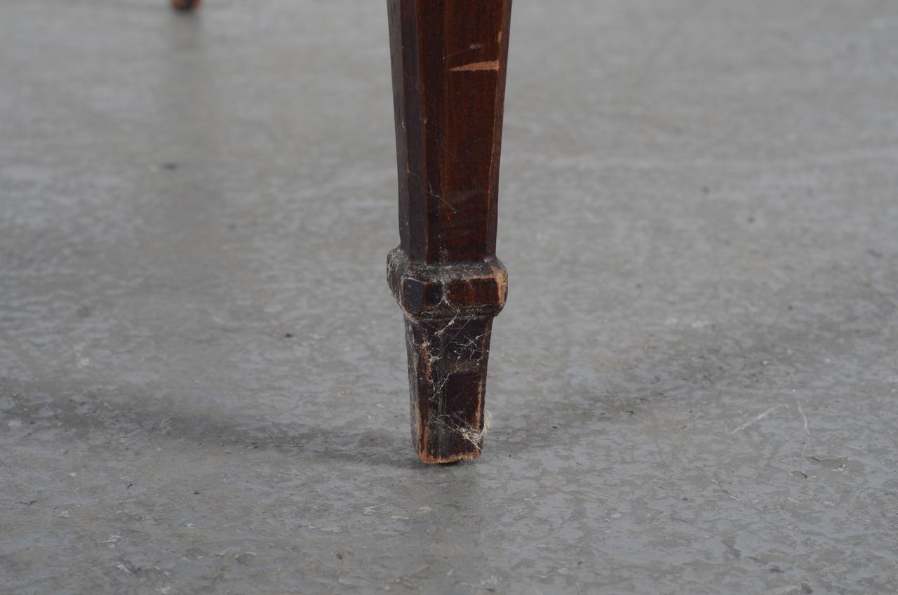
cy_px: 298
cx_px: 449
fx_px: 1867
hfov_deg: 27.0
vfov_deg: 18.1
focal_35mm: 75
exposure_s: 1/125
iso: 100
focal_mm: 50
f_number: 7.1
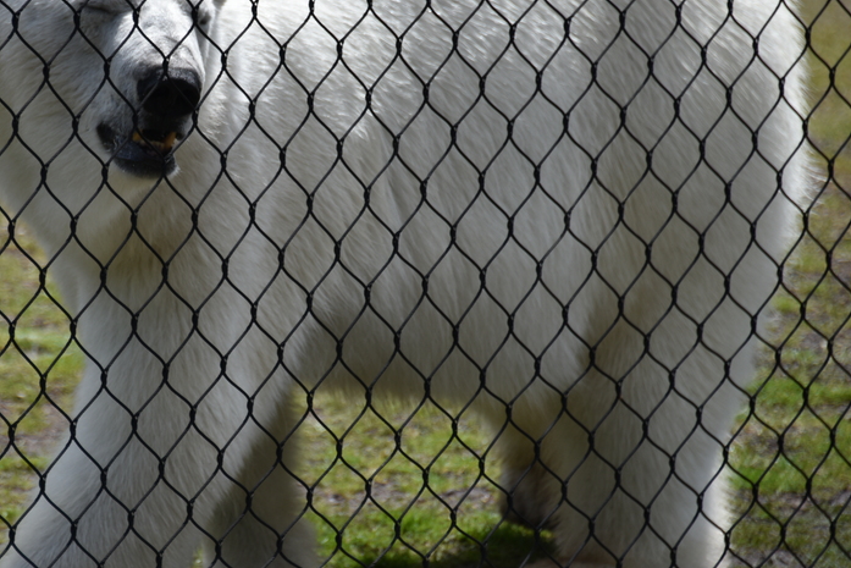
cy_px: 216
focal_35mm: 459
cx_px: 210
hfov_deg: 4.5
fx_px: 10852
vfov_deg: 3.0
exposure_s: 1/500
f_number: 6.3
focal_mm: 250
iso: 100
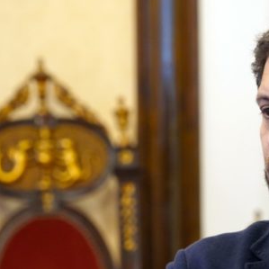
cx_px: 251
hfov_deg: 3.2
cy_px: 187
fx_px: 4792
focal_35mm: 545
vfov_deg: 3.2
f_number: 4
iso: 800
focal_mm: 97.49
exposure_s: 1/30
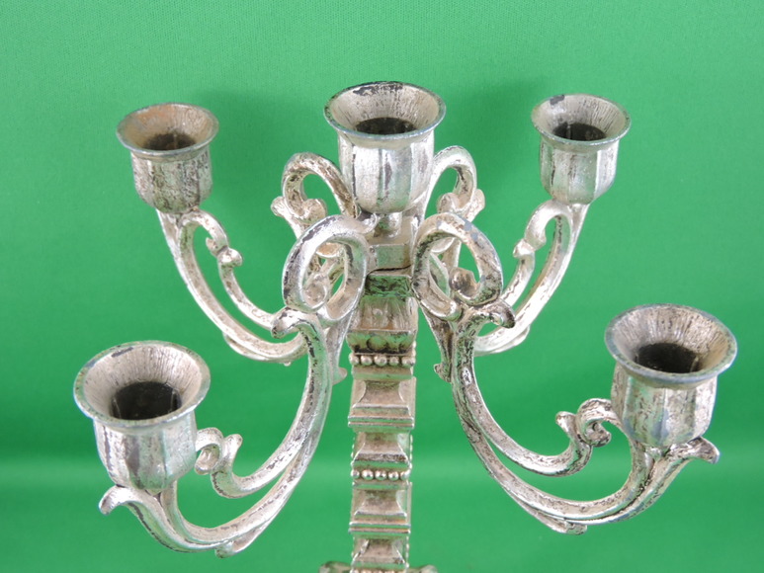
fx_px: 1214
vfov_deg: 26.6
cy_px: 286
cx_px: 382
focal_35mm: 55
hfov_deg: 34.9
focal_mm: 9.9
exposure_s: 1/125
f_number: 4
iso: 800
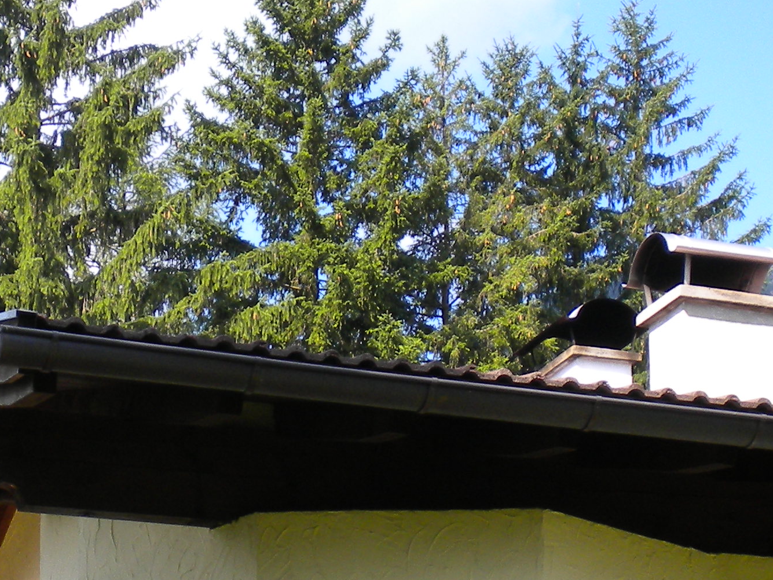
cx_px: 291
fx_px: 2502
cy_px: 721
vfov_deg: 12.9
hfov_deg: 17.5
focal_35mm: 112
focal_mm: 7.4
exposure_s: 1/184
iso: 80
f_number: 4.9
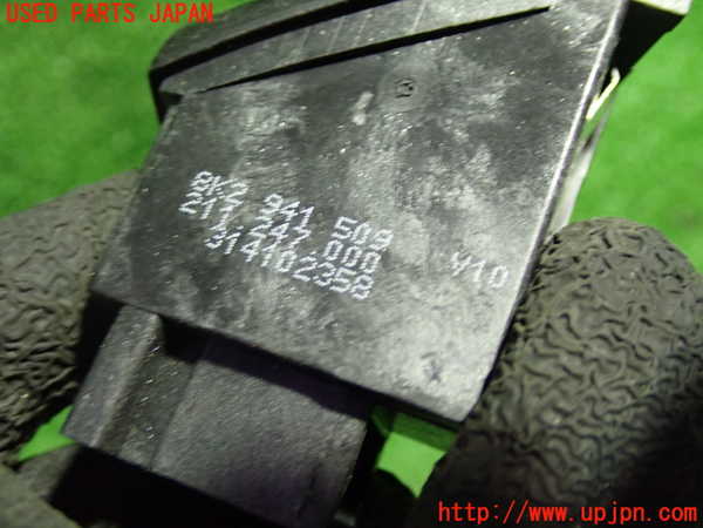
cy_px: 264
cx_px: 352
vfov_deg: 35.1
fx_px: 833
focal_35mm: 41
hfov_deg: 45.8
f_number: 2.8
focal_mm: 7.31
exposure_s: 1/40
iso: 800
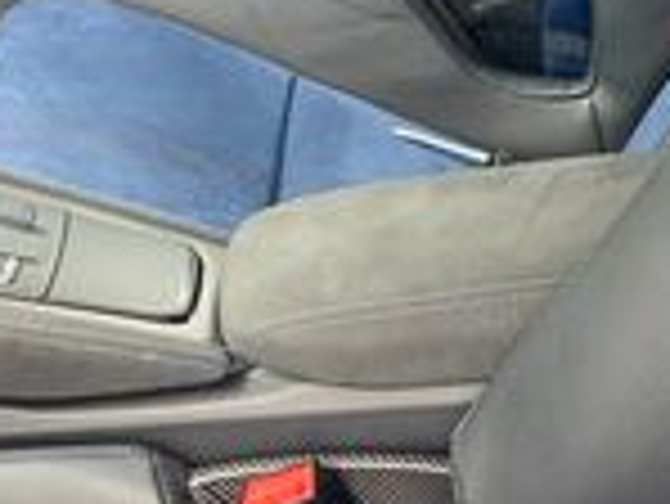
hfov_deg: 16.4
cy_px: 364
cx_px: 301
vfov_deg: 12.3
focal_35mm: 120
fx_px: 2324
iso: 80
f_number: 1.8
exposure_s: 1/118
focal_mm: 3.99
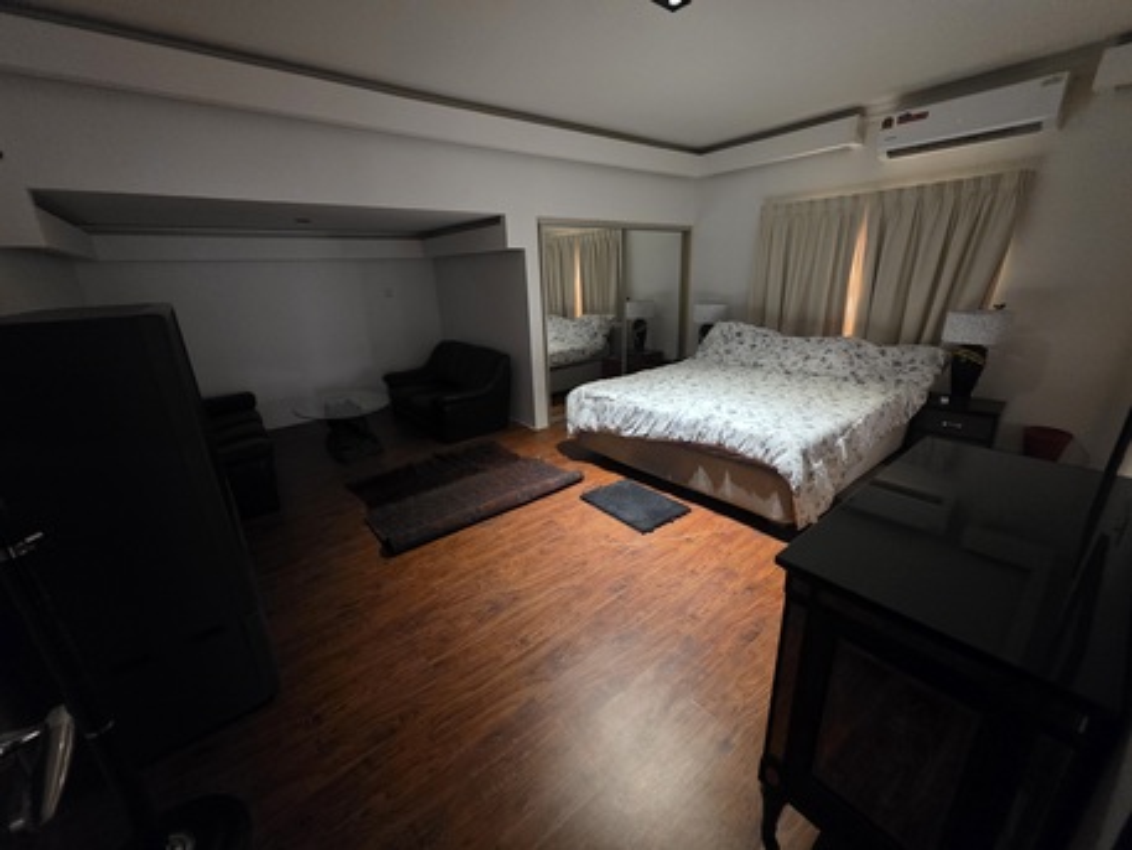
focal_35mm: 13
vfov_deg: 89.9
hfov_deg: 106.2
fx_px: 425
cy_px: 425
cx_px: 566
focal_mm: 2.2
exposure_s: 1/50
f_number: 1.9
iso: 1250
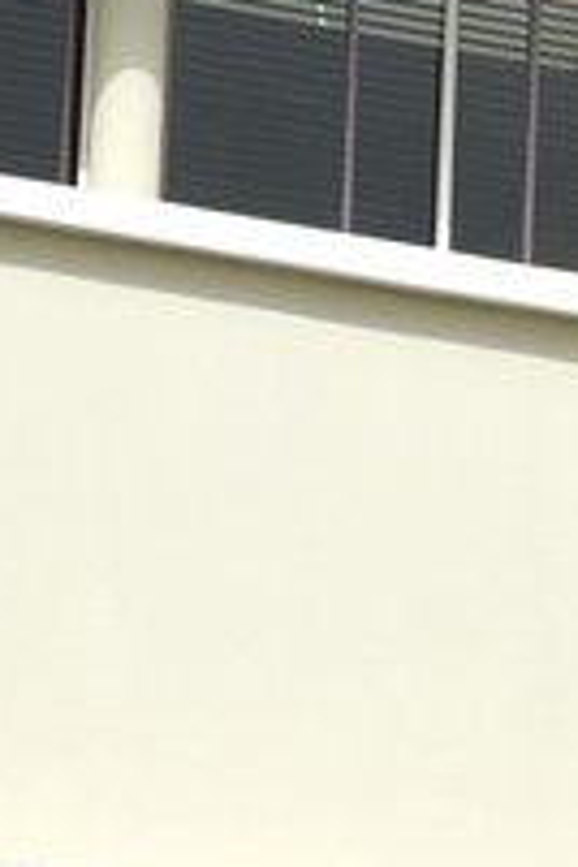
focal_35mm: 350
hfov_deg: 3.7
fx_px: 8429
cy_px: 1113
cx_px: 2174
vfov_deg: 5.9
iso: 200
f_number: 14
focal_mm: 44
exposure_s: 1/250
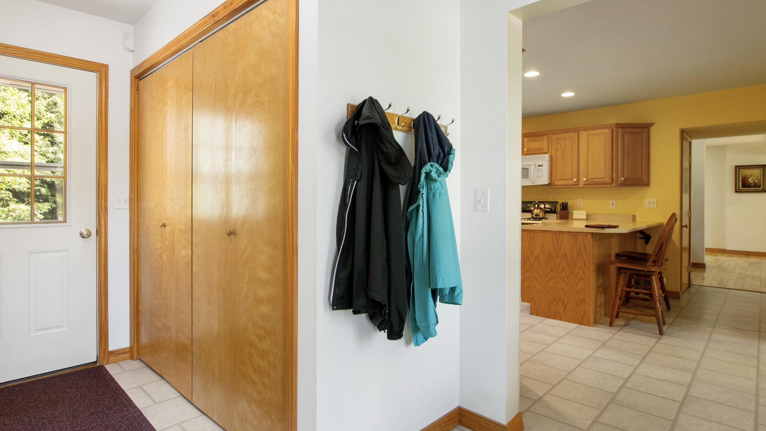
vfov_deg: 58.3
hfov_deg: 88.9
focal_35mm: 19
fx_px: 386
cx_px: 327
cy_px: 201
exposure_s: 1/6
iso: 100
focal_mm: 10
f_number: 8
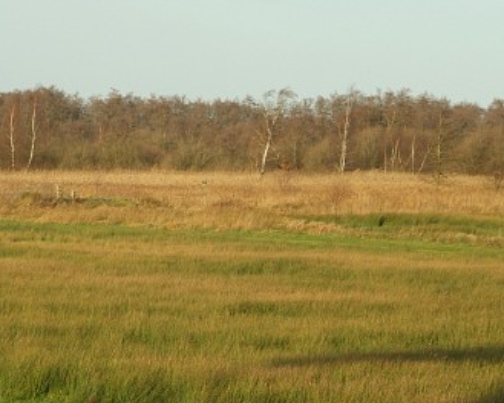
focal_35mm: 216
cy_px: 188
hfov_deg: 8.9
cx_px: 228
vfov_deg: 7.2
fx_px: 3221
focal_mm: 112
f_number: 9.5
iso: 400
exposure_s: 1/350
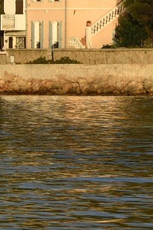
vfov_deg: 1.9
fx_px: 7088
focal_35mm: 1112
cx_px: 132
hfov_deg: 1.2
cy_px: -165
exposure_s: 1/400
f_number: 9
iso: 200
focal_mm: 200
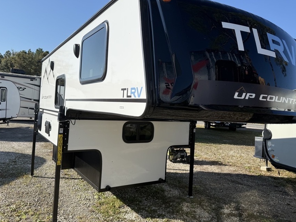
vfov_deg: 49.7
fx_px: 239
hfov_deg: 63.4
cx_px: 152
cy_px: 107
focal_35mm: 28
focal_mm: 6.76
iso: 80
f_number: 1.78
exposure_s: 1/4673
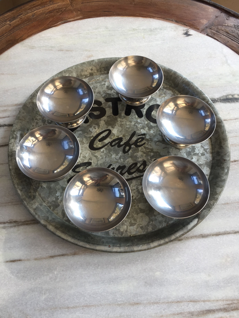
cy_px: 159
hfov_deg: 48.2
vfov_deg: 61.7
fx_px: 267
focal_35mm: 29
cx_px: 120
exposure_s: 1/100
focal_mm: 4.15
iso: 32
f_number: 2.2
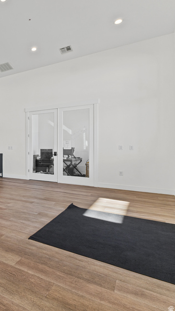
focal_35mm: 25
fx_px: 206
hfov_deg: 30.9
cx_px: -72
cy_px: 148
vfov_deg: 74.0
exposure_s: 1/15
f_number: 8
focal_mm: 10
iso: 250
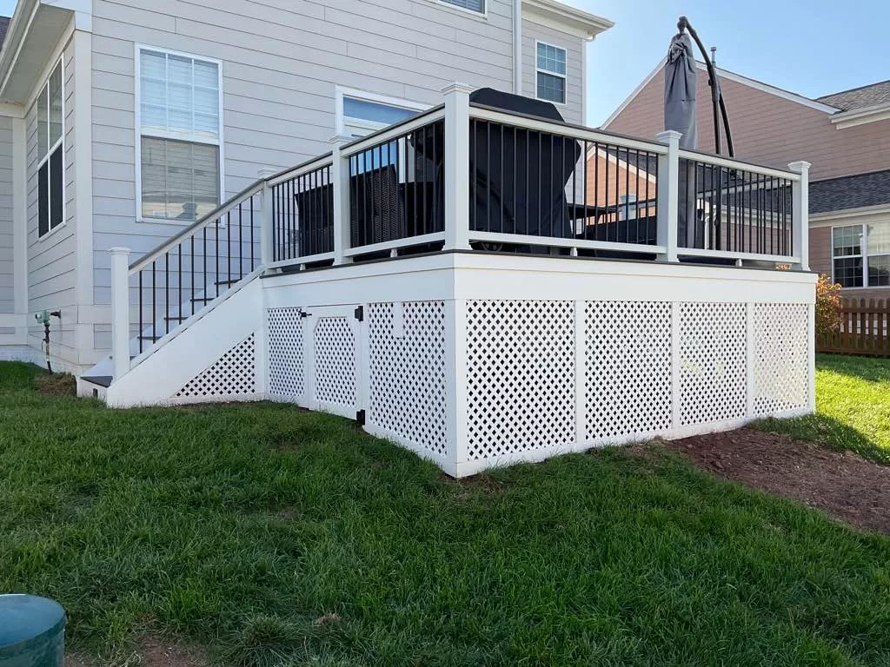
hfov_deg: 61.7
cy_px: 334
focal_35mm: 29
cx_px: 445
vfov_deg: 48.2
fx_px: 746
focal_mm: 3
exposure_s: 1/855
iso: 25
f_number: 1.8
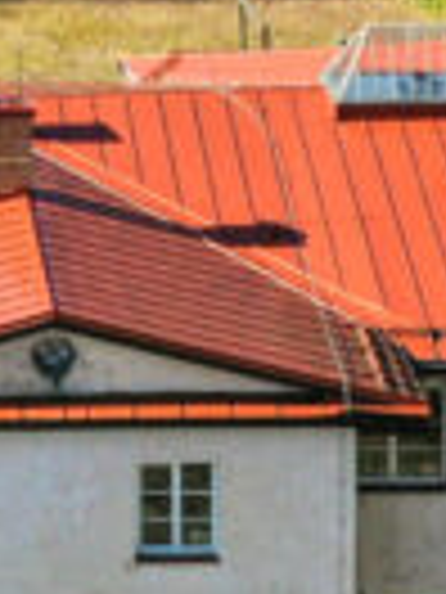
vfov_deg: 9.5
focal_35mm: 209
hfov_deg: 6.9
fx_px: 3590
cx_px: -374
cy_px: 317
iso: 100
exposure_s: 1/320
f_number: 7.1
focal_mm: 10.26
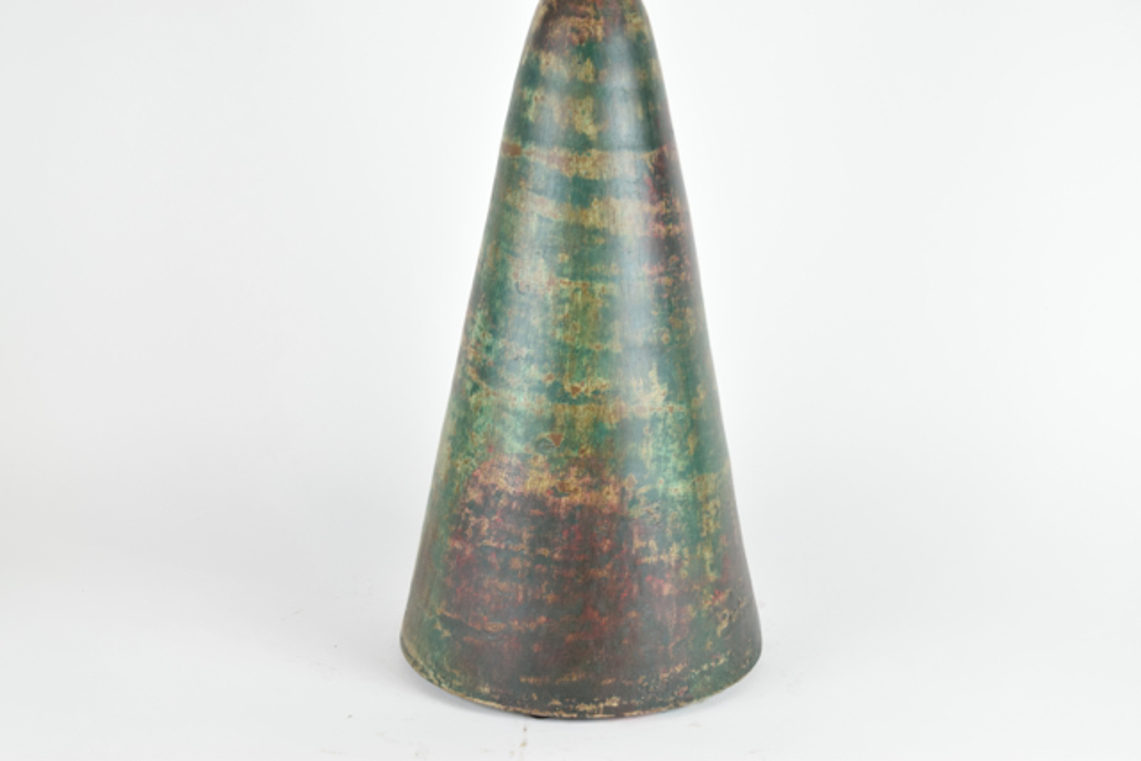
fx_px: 2615
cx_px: 570
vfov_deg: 16.6
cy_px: 380
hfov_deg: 24.6
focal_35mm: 82
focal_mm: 55
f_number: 8
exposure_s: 1/125
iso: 800
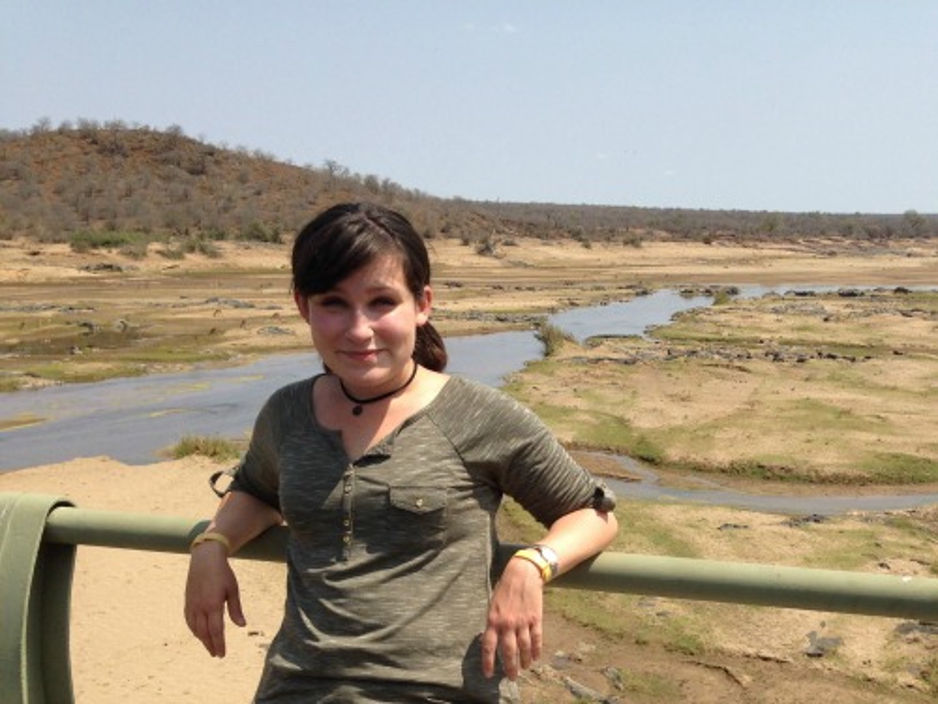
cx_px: 469
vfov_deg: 42.9
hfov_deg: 55.4
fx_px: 894
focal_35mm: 33
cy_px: 352
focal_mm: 4.12
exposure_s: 1/1595
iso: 50
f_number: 2.4
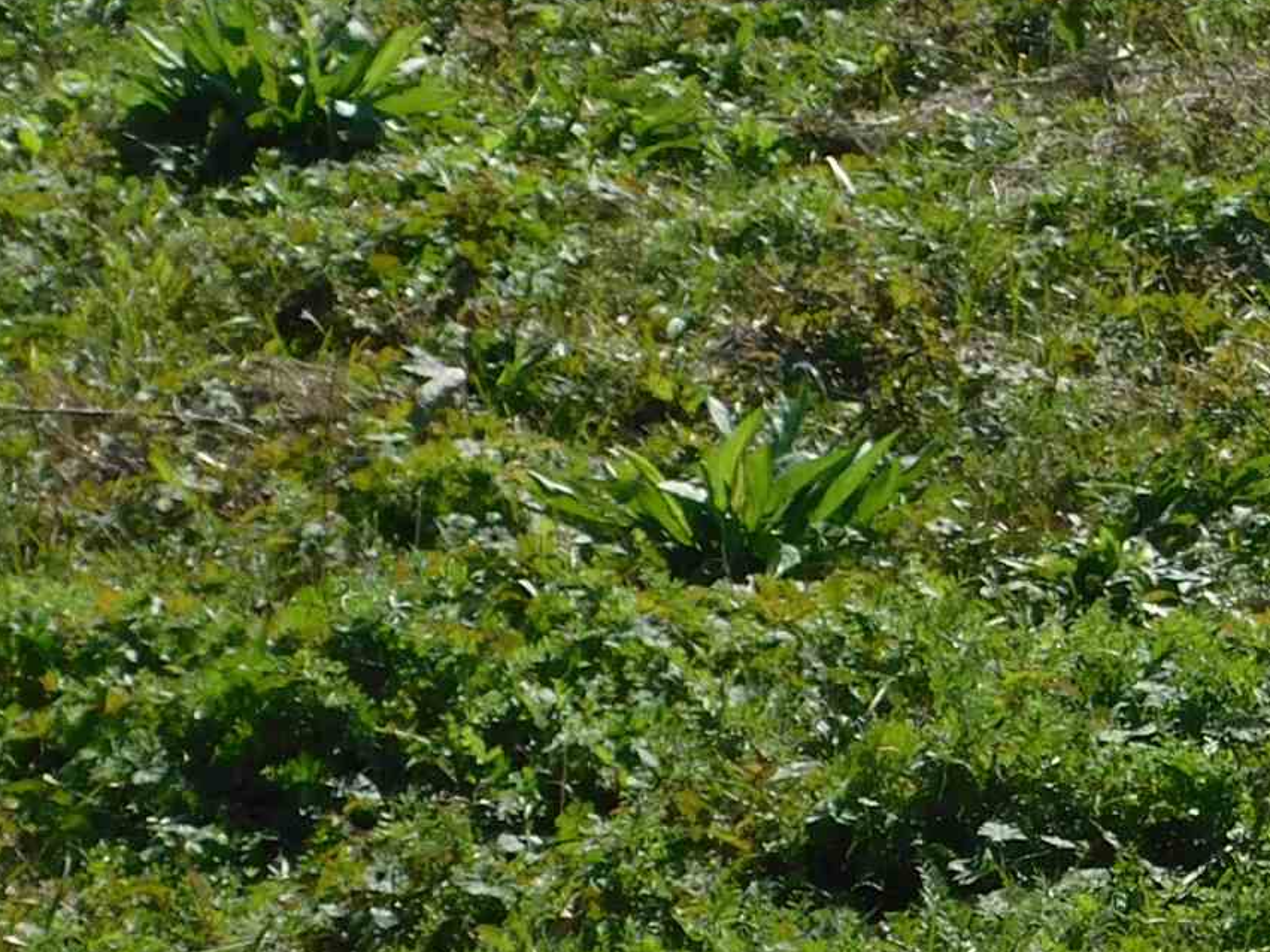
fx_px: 7813
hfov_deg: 9.1
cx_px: 1758
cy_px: -116
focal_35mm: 213
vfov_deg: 6.9
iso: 125
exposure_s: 1/1250
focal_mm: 10.4
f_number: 4
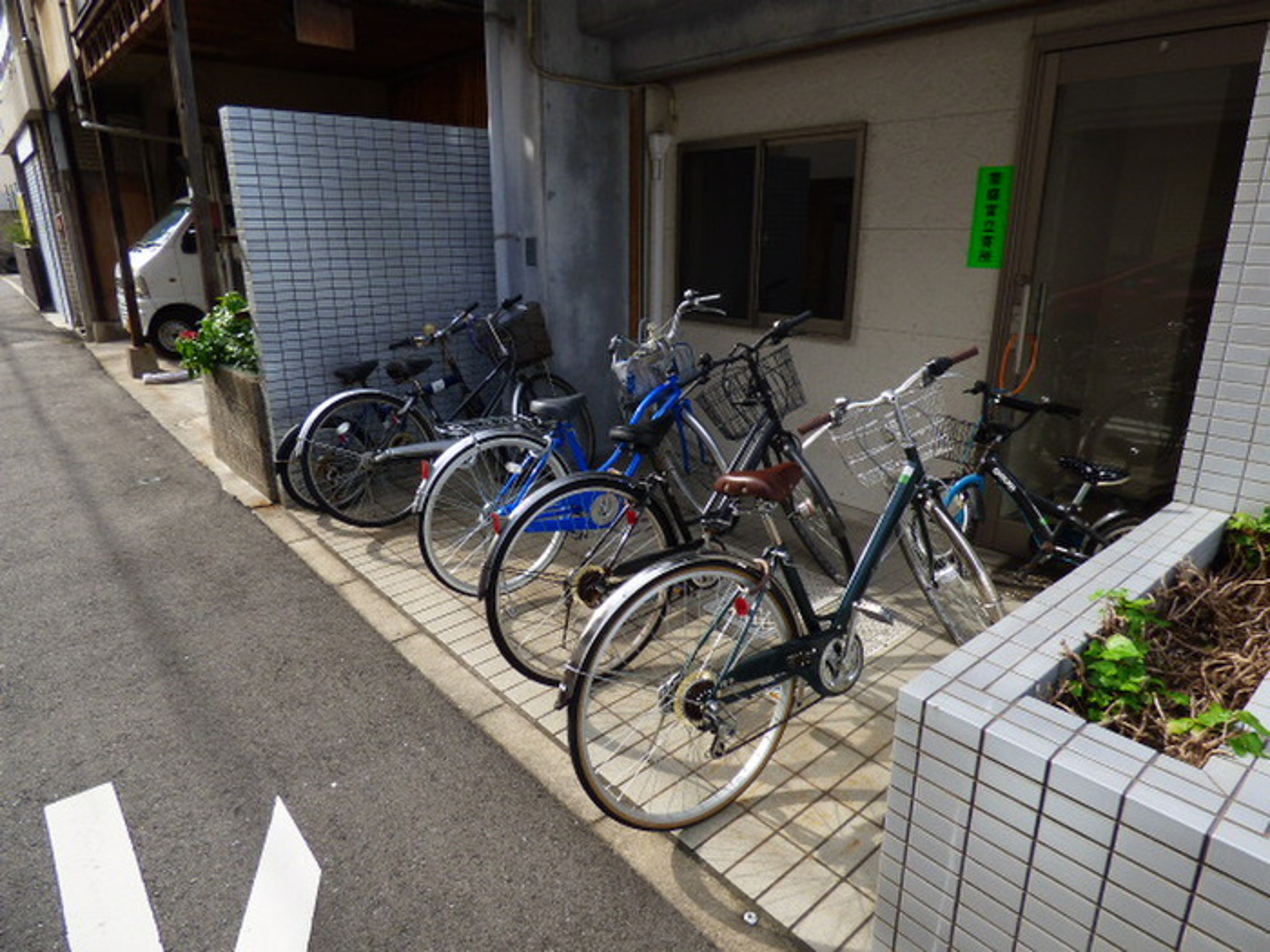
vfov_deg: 66.0
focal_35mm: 20
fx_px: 734
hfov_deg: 81.7
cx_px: 635
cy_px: 476
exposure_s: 1/500
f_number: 2.8
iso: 100
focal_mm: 3.58
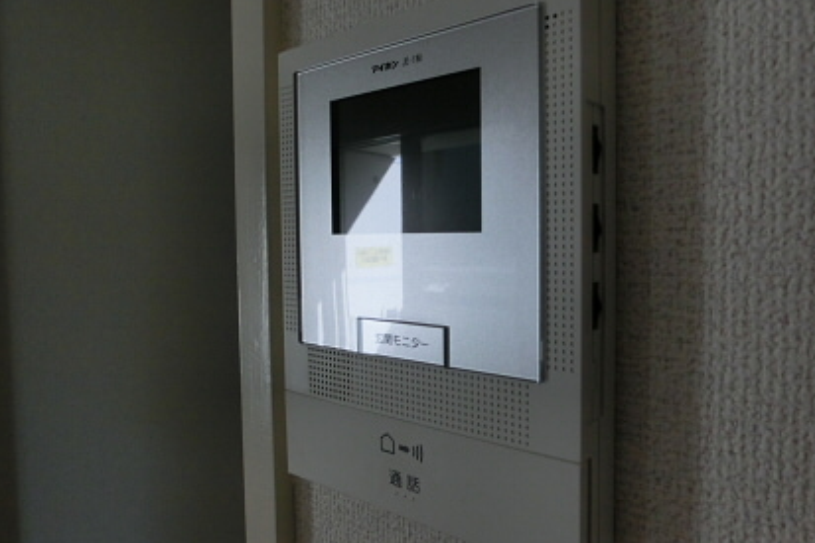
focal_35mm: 26
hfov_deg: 69.4
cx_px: 416
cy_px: 266
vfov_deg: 49.5
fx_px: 588
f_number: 7.9
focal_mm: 4.24
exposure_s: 1/200
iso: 400
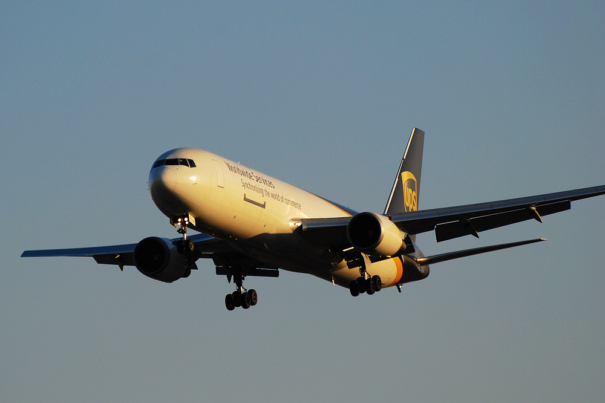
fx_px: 7560
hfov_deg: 4.6
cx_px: 302
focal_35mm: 450
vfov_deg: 3.1
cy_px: 202
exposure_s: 1/640
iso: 100
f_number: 7.1
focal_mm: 300
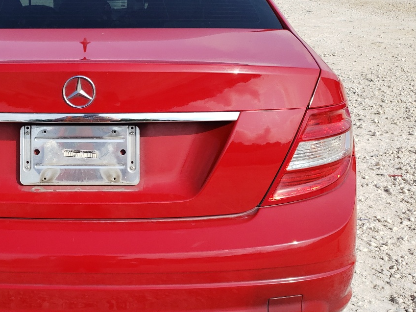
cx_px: 80
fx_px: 589
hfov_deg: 37.4
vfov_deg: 29.7
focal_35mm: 49
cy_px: 146
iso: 50
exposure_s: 1/3333
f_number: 1.5
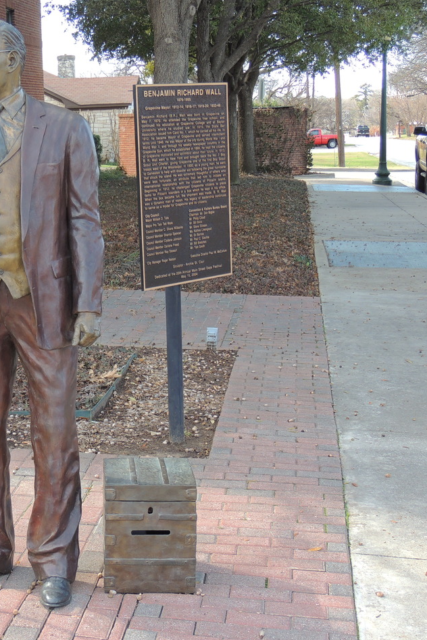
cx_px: 37
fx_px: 1174
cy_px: 323
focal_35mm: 66
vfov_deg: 30.5
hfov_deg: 20.2
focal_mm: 8.3
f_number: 3.5
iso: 100
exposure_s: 1/100
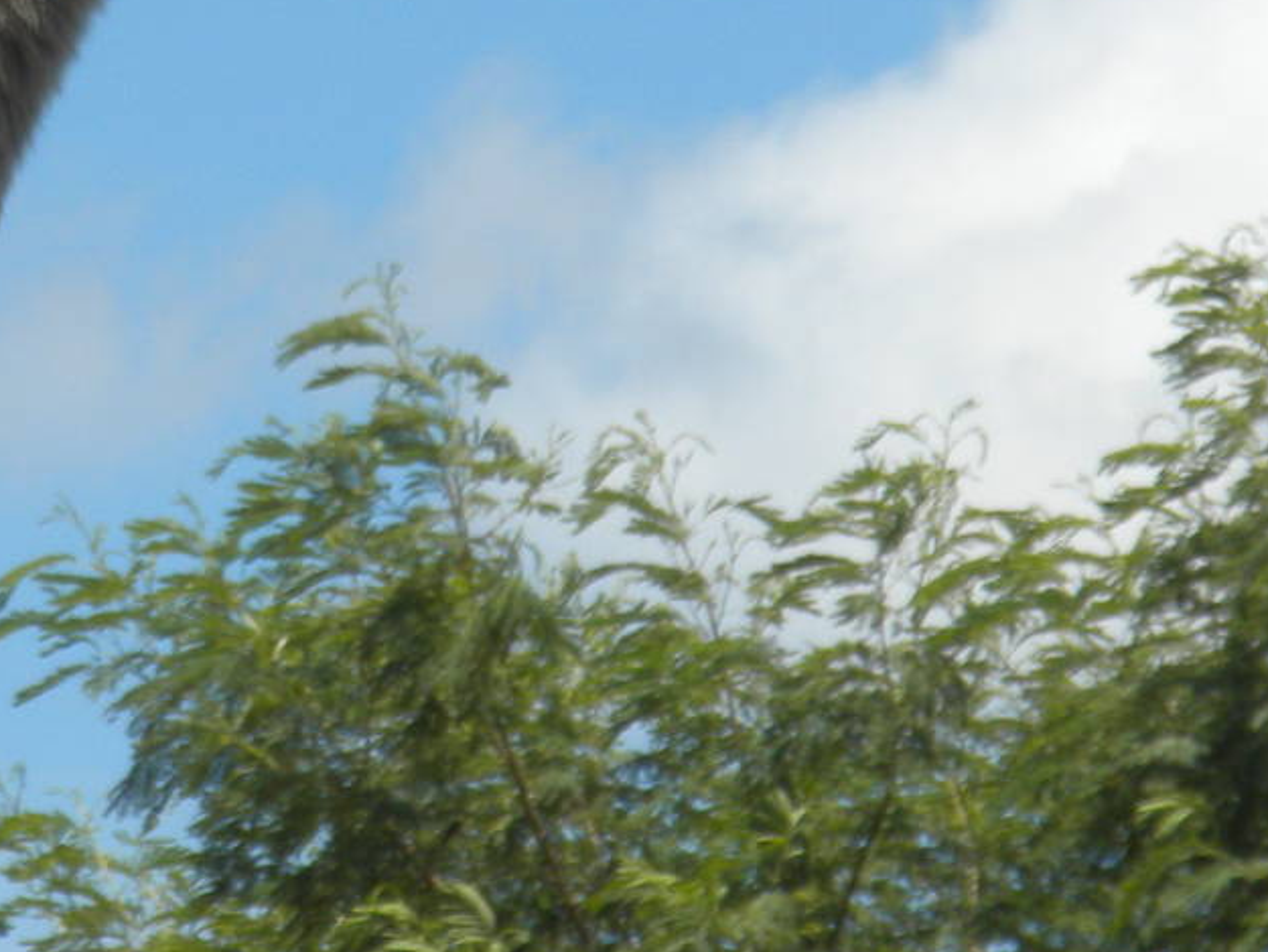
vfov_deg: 2.4
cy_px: 181
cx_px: 124
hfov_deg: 3.3
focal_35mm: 609
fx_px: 22312
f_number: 5.2
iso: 64
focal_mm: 42.1
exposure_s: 1/479
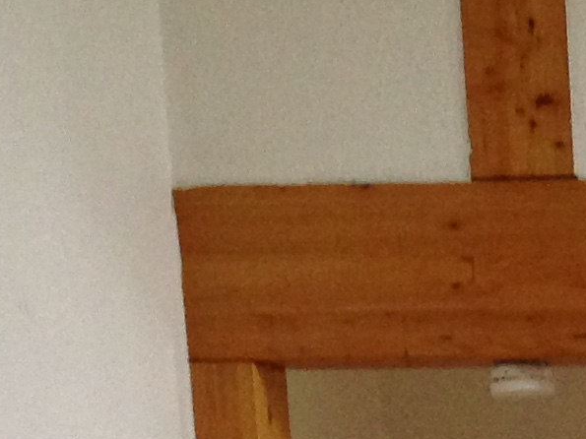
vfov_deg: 7.6
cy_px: 1073
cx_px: 1016
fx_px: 3063
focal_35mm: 181
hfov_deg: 10.4
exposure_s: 1/20
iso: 160
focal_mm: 4.12
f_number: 2.4
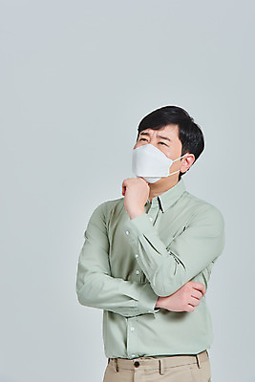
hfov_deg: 9.2
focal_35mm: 150
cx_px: 128
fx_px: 1592
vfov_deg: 13.7
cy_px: 191
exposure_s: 1/125
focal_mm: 150
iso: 100
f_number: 14
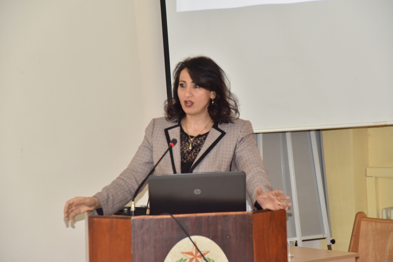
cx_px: 196
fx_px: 1310
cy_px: 131
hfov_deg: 17.1
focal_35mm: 120
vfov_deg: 11.4
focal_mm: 120
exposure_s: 1/100
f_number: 6.3
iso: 2000
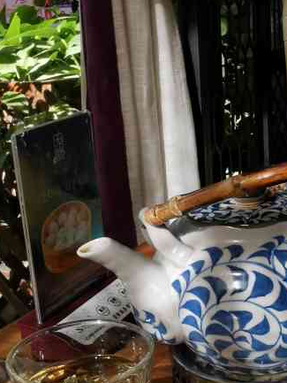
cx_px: 199
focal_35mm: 56
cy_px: 269
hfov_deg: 25.9
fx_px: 619
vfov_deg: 33.9
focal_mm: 2.26
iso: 50
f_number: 2.2
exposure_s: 1/192
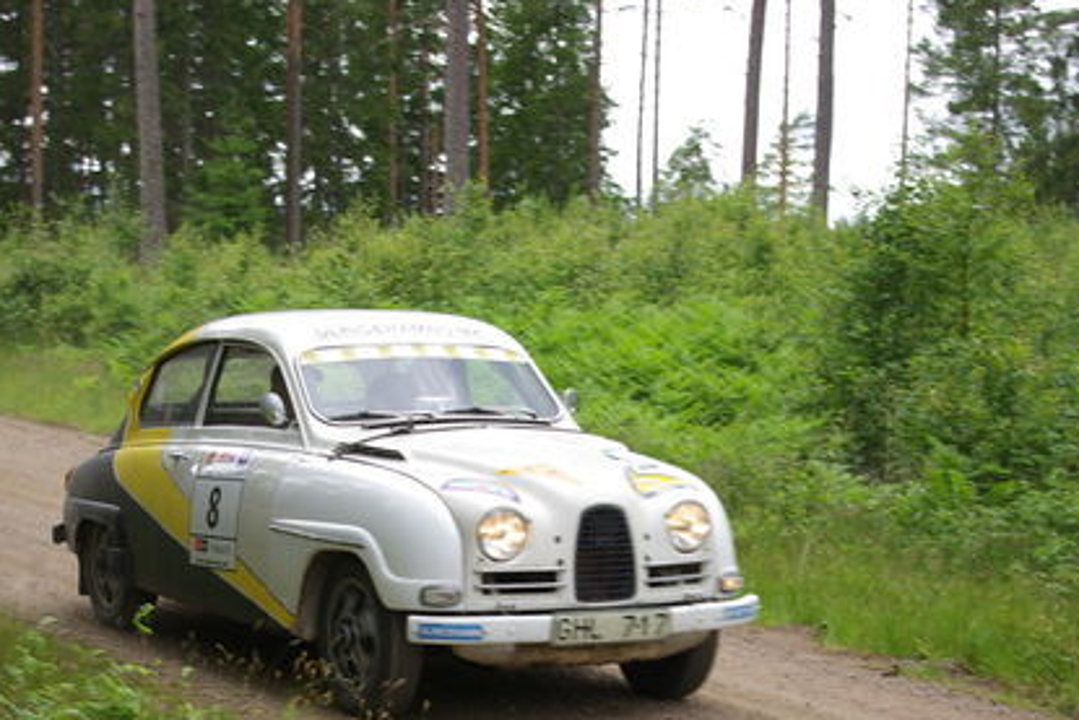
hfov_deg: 23.1
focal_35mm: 88
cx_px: 494
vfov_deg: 15.5
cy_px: 526
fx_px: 2638
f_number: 5.6
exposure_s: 1/180
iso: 200
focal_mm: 38
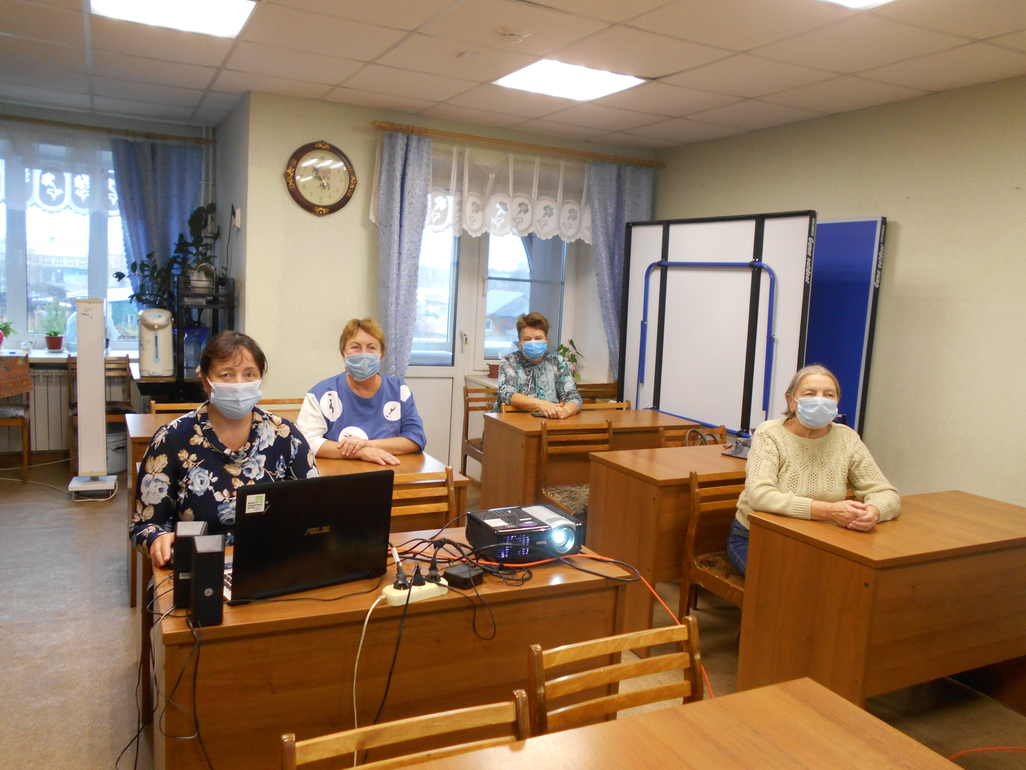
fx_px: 771
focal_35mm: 26
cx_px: 513
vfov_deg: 53.1
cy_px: 385
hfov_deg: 67.3
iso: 280
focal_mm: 4.6
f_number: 3.2
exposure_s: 1/30
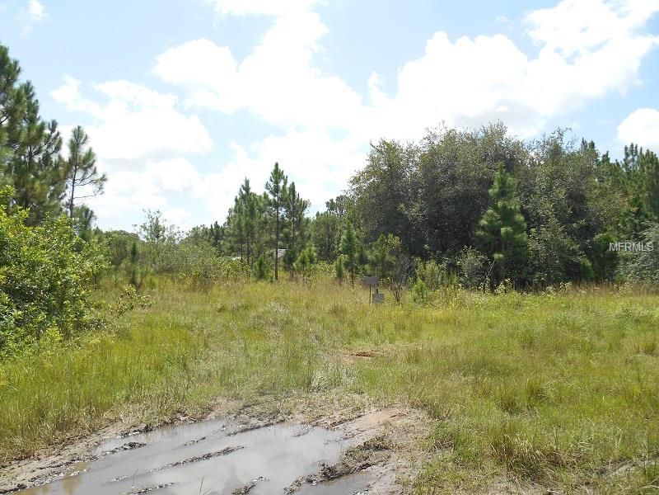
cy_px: 248
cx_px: 330
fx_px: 495
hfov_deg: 67.3
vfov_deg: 53.1
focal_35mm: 26
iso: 80
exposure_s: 1/640
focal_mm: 4.7
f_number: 3.4
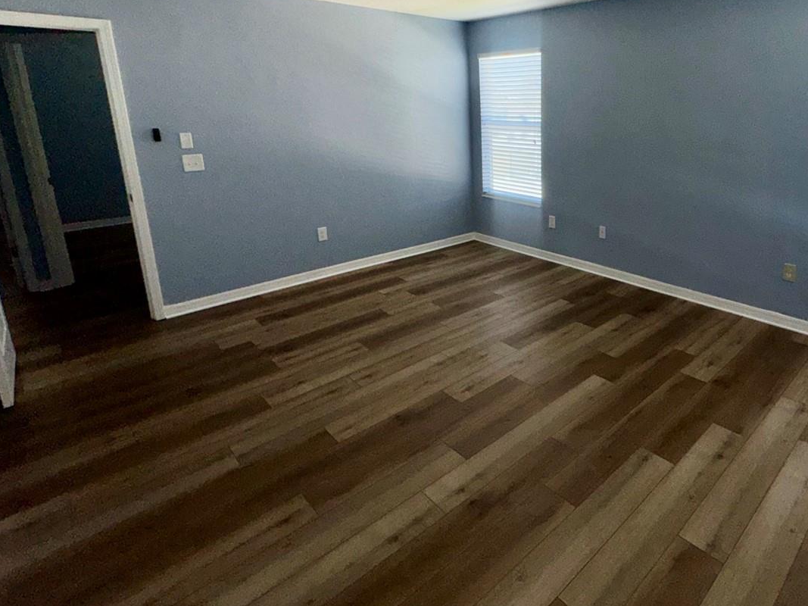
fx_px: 490
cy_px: 217
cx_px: 543
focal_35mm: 21
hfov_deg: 76.3
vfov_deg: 62.3
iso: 40
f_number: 2.2
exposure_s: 1/122
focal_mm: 2.22
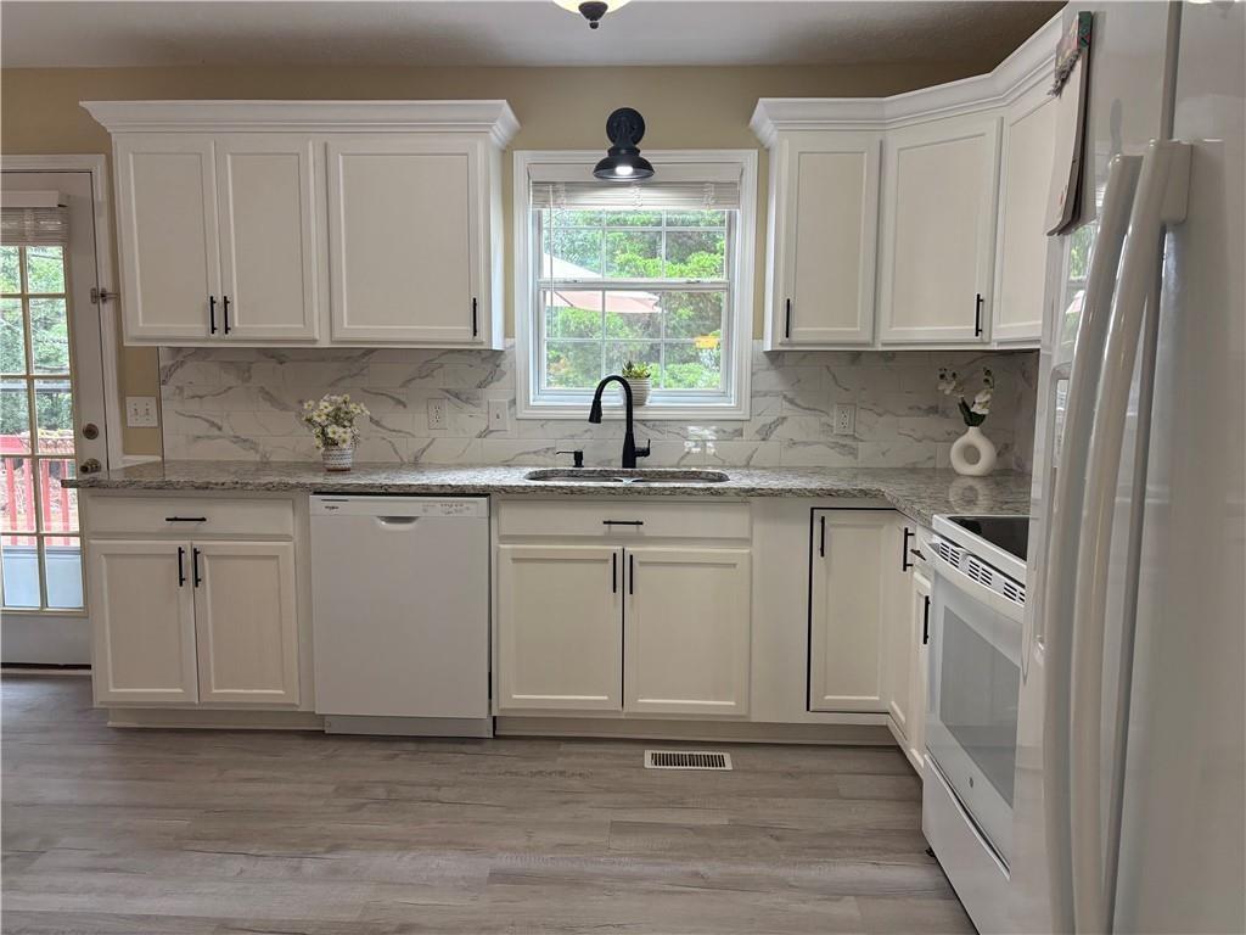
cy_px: 468
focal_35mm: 26
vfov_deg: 53.1
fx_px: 936
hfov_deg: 67.3
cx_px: 623
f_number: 1.6
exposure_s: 1/120
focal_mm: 5.96
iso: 200
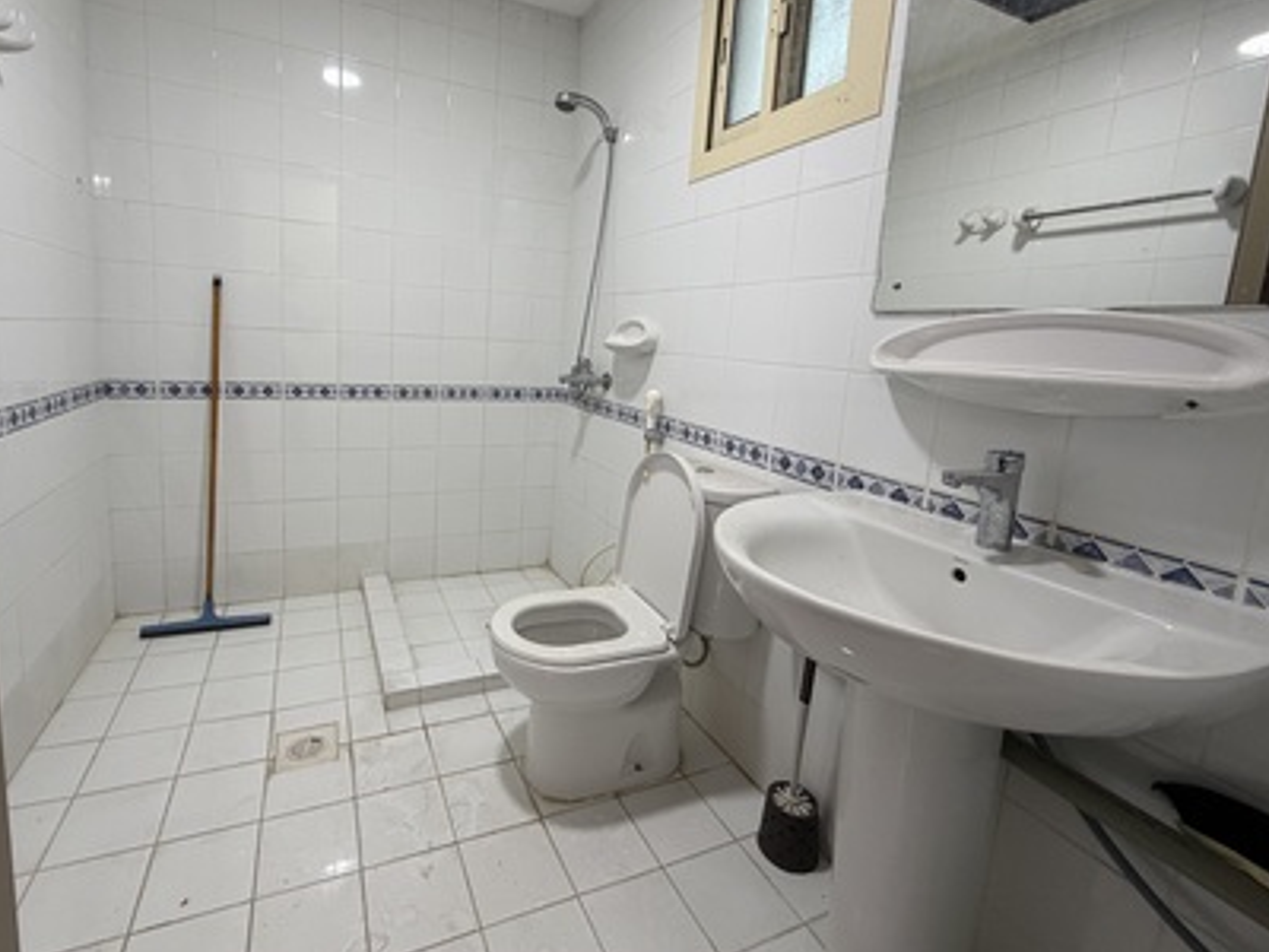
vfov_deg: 77.7
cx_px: 557
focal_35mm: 16
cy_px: 414
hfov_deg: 94.0
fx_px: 587
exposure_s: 1/50
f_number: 2.2
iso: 200
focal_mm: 2.22
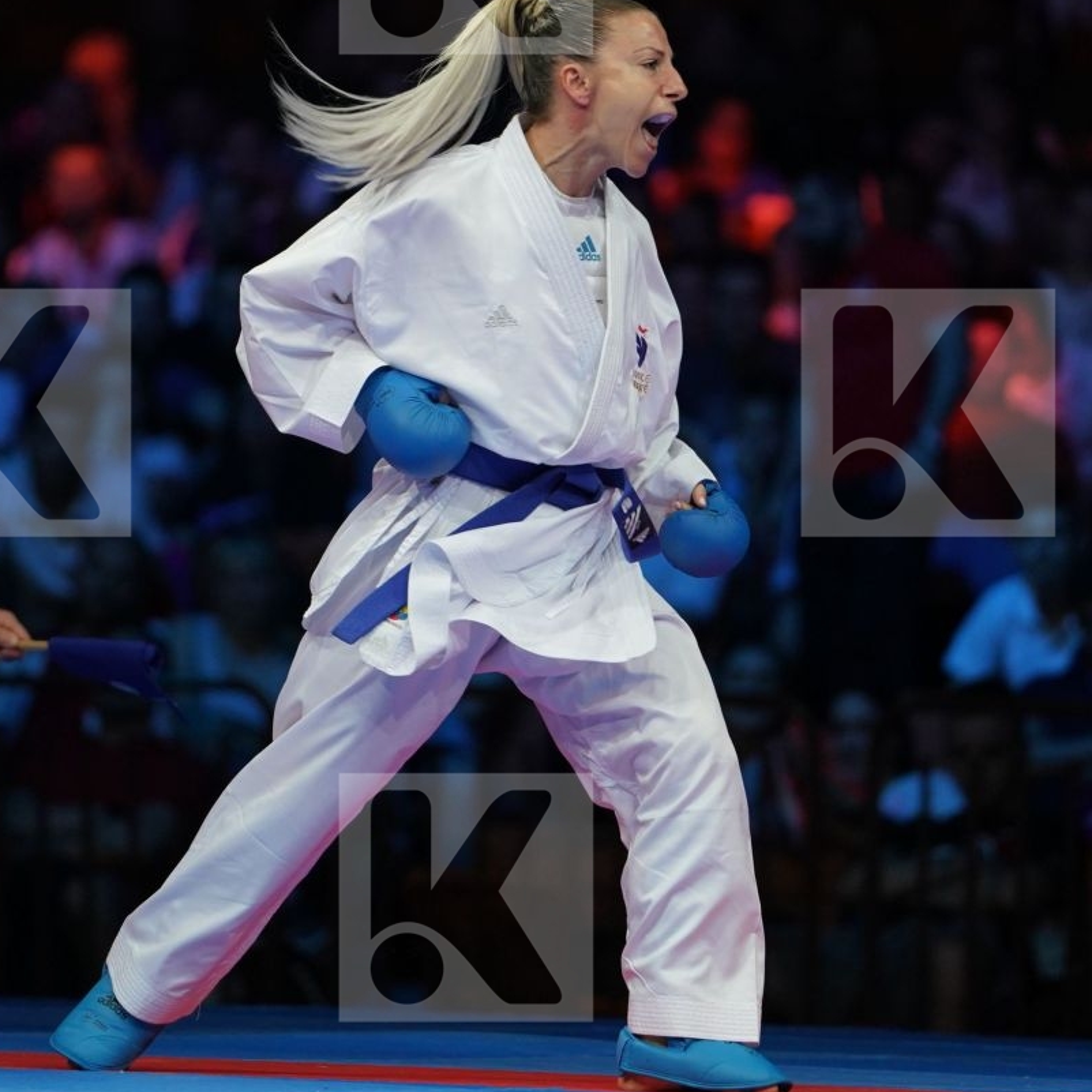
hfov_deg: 4.6
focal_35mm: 382
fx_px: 13634
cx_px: 466
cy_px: 413
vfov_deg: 4.6
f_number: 2.8
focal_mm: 200
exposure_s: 1/1000
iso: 1250
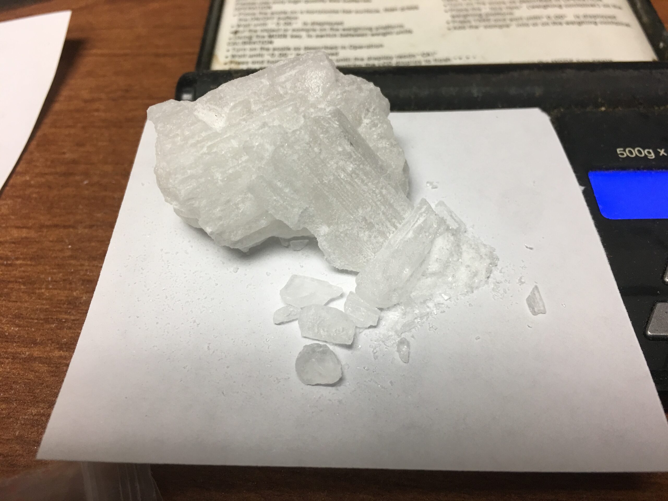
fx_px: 560
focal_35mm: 29
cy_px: 250
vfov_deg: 48.2
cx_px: 334
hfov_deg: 61.7
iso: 40
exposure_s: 1/30
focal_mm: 4.15
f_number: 2.2
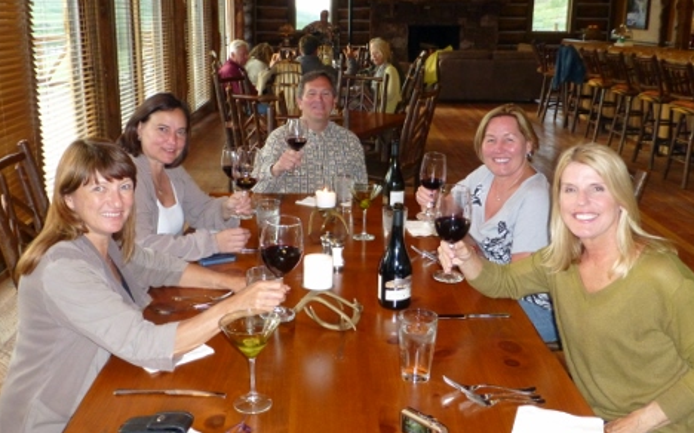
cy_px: 205
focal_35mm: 37
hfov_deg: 52.8
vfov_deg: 34.4
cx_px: 346
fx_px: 699
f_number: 3.7
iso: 640
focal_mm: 6.1
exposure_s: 1/60
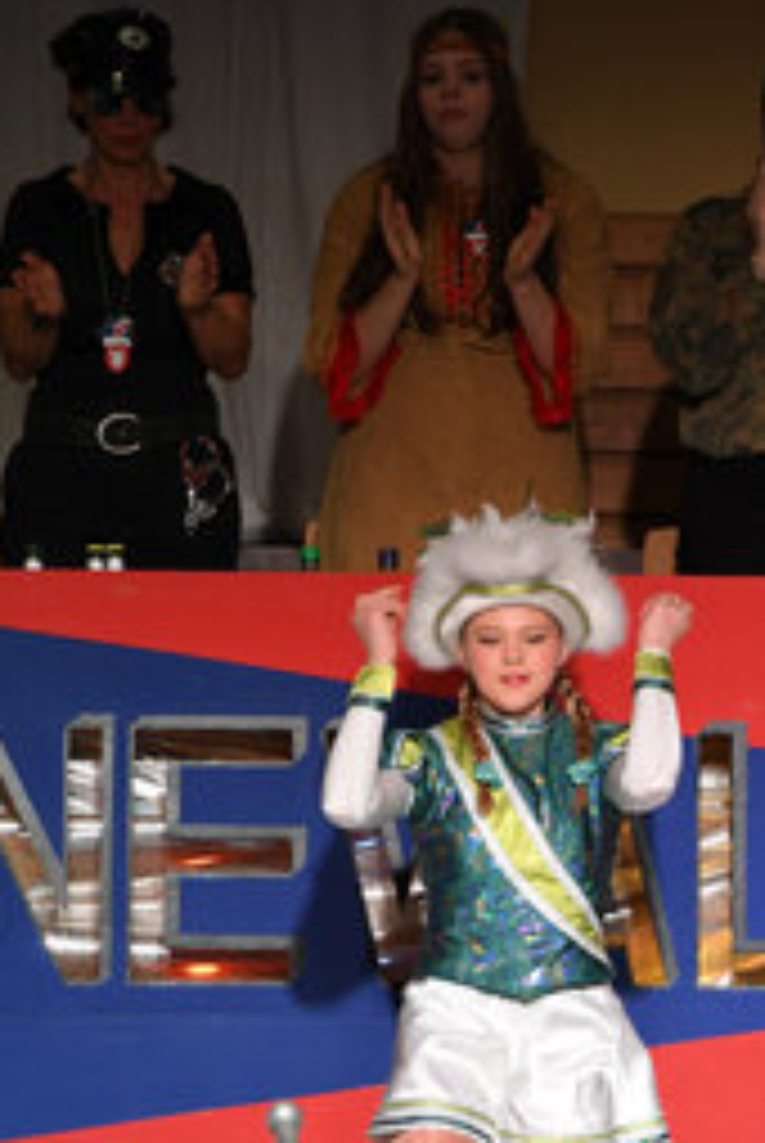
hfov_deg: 3.2
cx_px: 524
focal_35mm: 437
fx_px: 13884
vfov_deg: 4.7
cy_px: 832
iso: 1600
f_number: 2.8
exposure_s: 1/500
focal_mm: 185
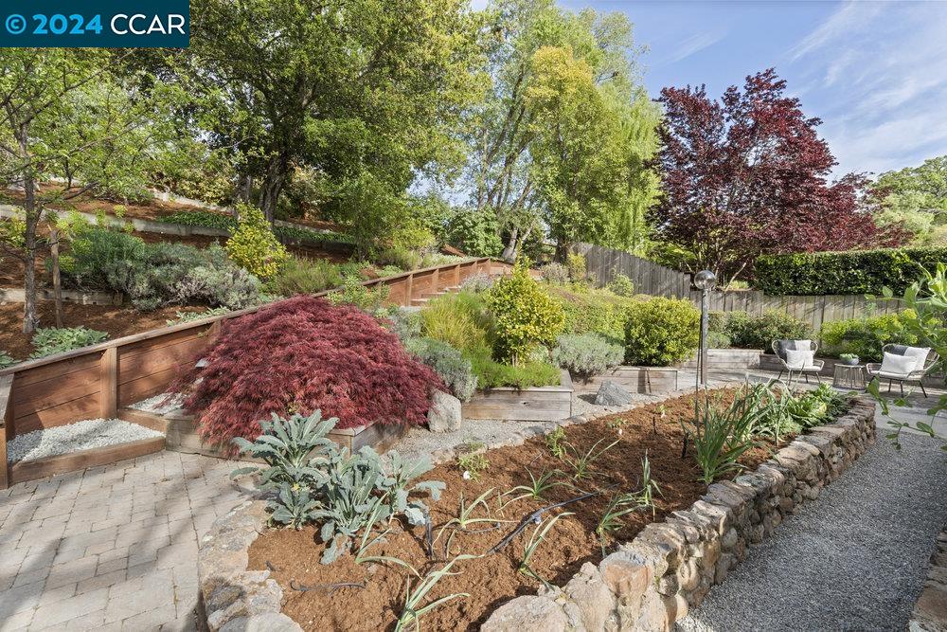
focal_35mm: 16
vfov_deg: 73.8
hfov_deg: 96.7
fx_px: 421
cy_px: 316
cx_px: 474
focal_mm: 16
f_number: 8
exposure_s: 1/80
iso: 100
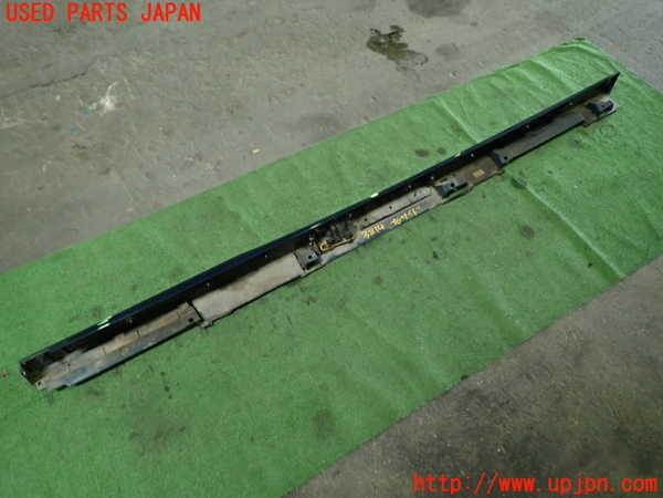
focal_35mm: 25
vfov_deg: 54.9
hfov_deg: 69.4
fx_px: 479
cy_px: 249
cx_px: 332
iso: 250
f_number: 2
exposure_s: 1/30
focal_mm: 4.5
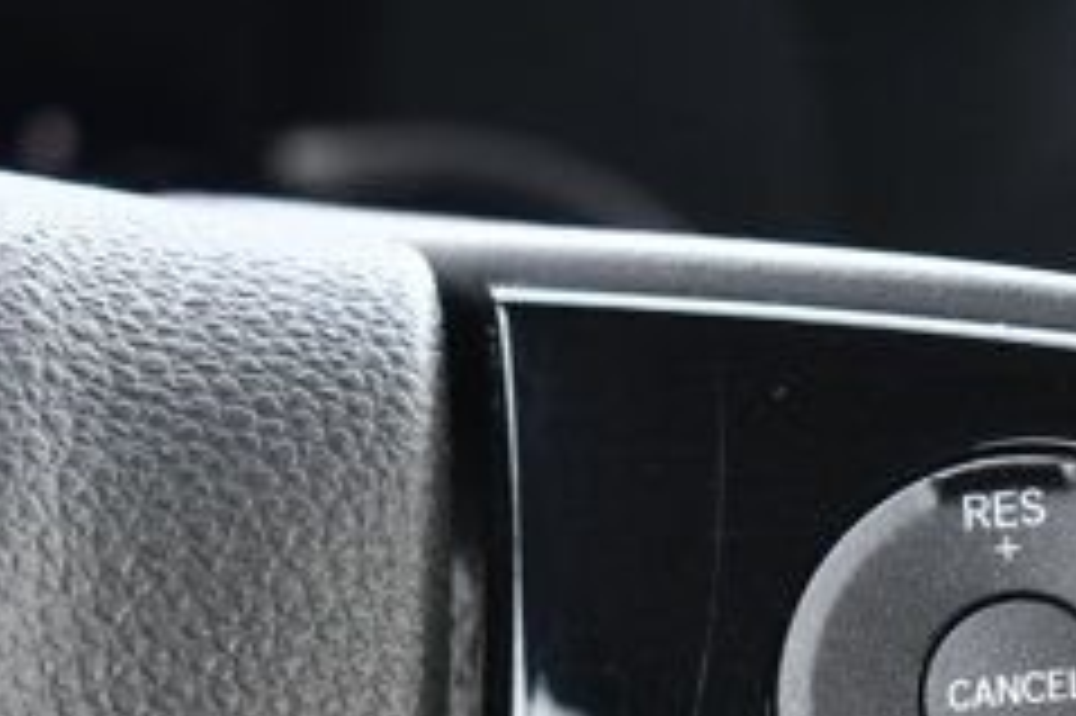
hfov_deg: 12.7
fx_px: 4809
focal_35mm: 161
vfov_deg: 8.4
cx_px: 959
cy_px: 921
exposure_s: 1/125
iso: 800
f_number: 5
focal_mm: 40
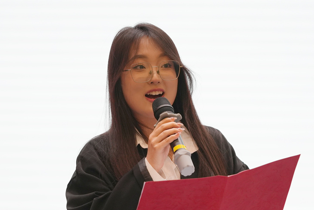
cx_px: 158
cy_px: 171
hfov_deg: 5.0
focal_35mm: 409
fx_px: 3568
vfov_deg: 3.4
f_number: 2.8
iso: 1000
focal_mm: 200
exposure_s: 1/200
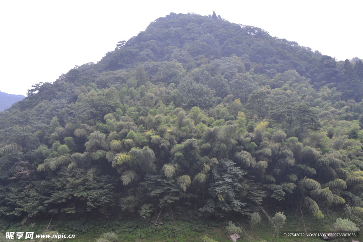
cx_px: 182
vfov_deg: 36.9
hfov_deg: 53.1
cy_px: 121
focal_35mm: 36
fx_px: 363
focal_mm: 24
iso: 200
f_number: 5.6
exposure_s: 1/125
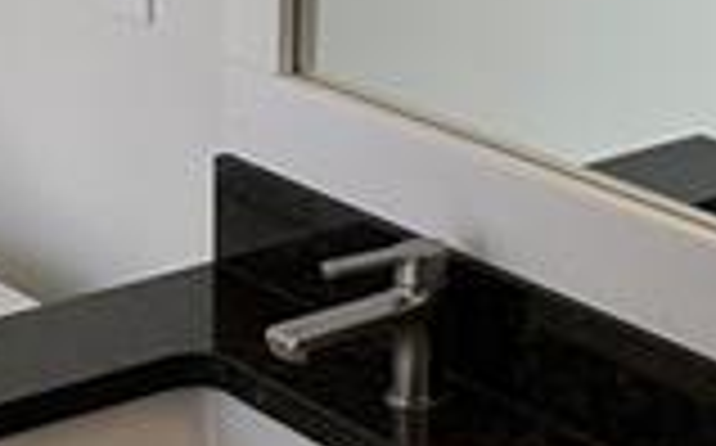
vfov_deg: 10.0
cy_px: -360
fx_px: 2398
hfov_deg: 15.5
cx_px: 1121
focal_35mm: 123
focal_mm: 6.86
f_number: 1.78
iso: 80
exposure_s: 1/935
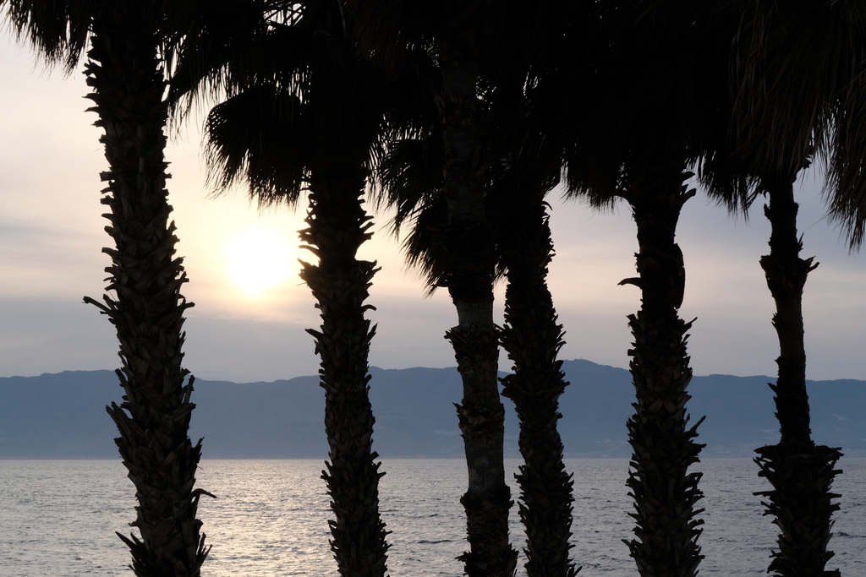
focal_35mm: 56
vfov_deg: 24.2
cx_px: 433
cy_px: 288
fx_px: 1347
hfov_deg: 35.6
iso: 640
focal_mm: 37
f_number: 16
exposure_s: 1/170
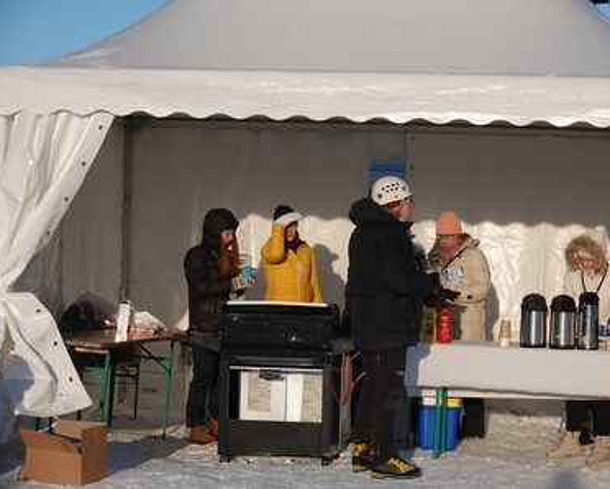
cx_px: 364
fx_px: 1987
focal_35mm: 110
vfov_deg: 14.0
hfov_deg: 17.4
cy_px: 244
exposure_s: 1/1250
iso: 100
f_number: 3.5
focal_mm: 35.68
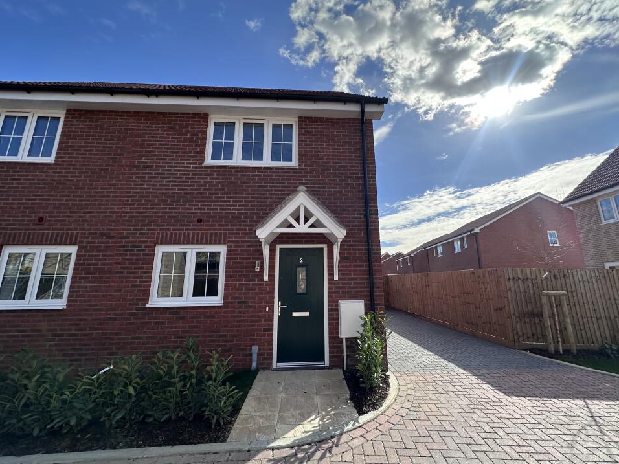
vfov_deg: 81.7
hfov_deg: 98.1
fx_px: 268
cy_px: 219
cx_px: 322
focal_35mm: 15
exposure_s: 1/2132
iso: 50
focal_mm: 2.22
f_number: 2.2
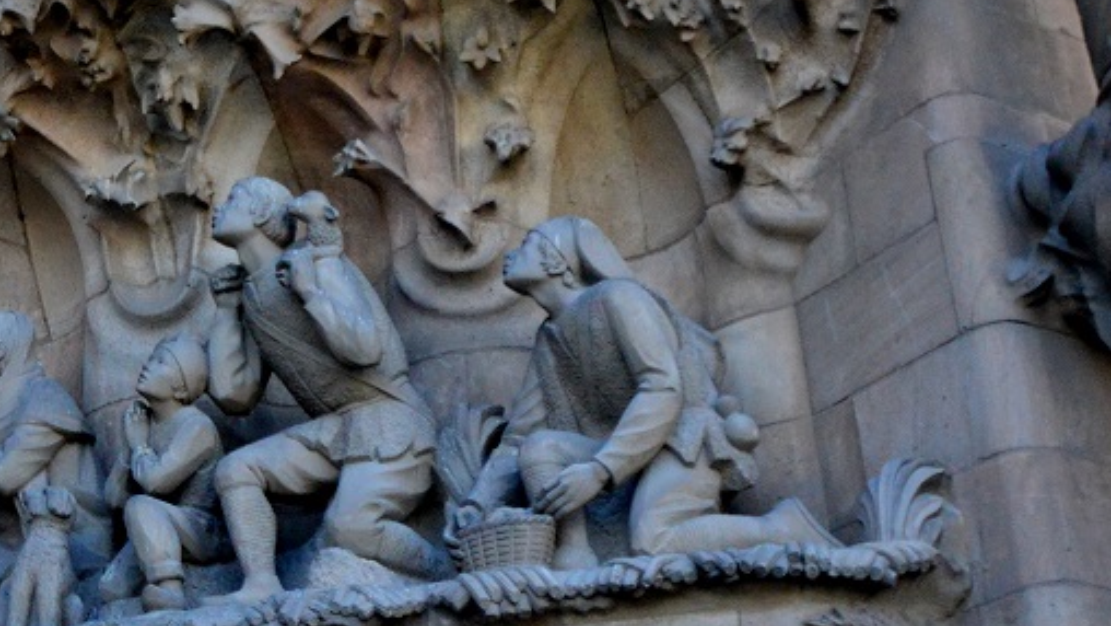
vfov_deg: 16.3
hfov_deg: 28.4
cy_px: 198
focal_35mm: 74
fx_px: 2180
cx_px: 349
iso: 3200
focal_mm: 24
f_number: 4.5
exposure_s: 1/3200
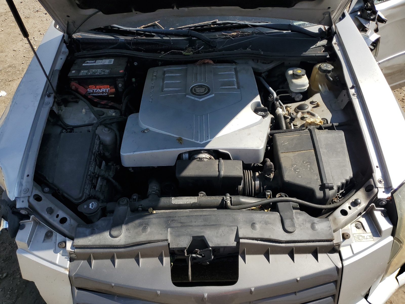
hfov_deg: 67.3
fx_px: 304
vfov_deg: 53.1
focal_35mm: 26
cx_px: 202
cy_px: 152
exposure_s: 1/3333
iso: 50
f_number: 1.5
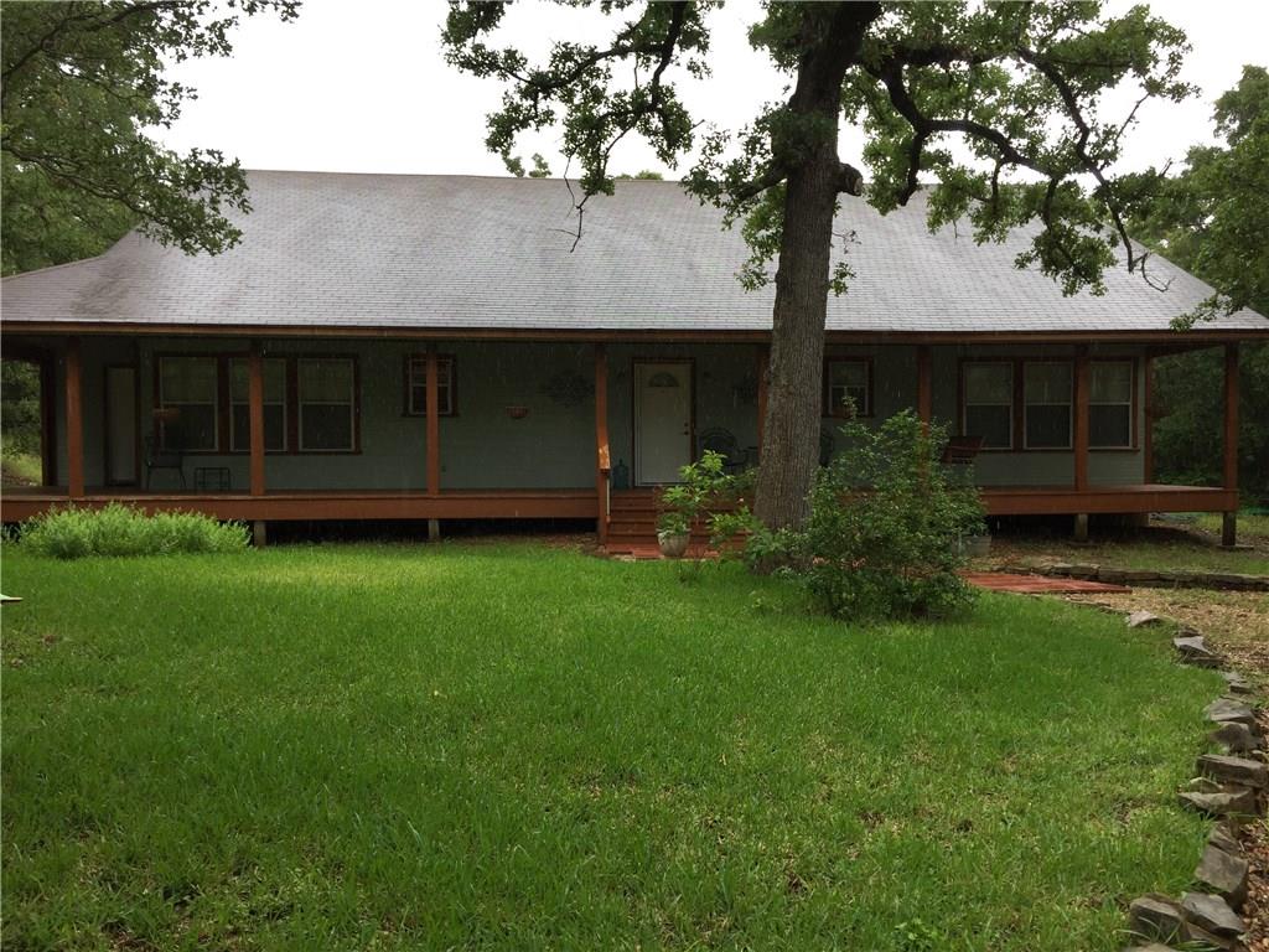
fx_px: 1063
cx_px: 634
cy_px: 476
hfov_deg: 61.7
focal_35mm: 29
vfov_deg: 48.2
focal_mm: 4.15
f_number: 2.2
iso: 32
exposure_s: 1/306
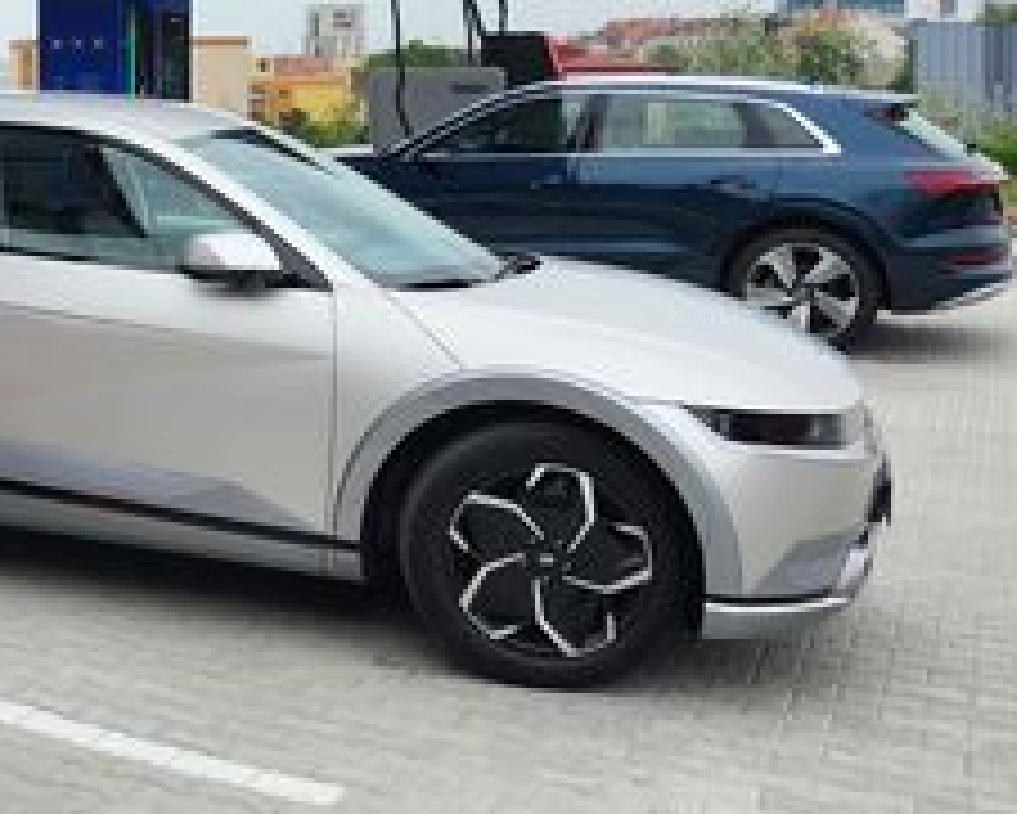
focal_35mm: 61
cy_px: 137
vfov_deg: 24.5
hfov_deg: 27.5
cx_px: -176
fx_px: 1837
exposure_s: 1/957
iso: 20
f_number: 1.8
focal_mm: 5.4
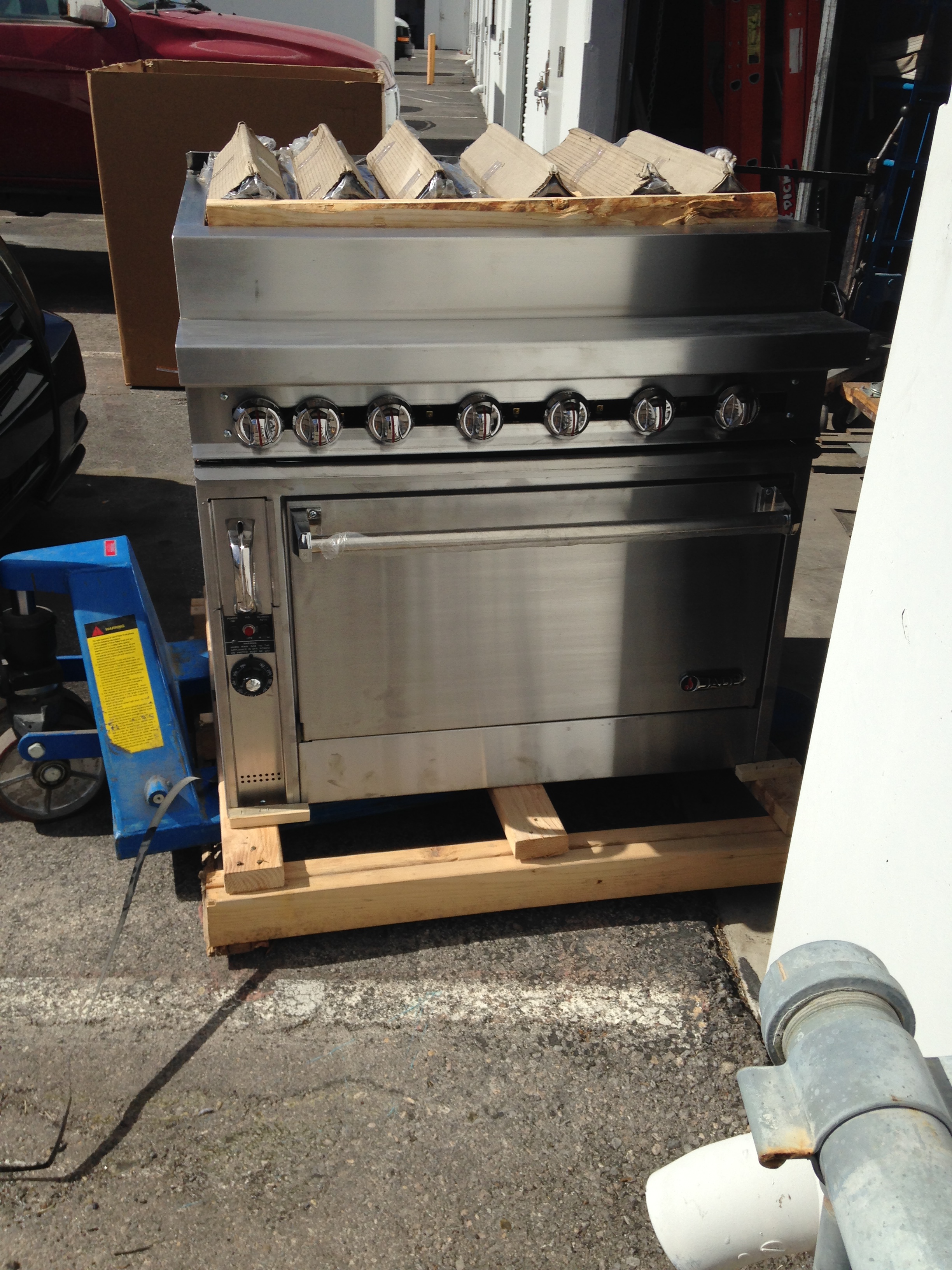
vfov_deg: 55.4
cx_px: 476
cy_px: 635
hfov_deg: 42.9
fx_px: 1210
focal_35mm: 33
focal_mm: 4.12
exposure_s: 1/2584
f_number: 2.4
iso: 50
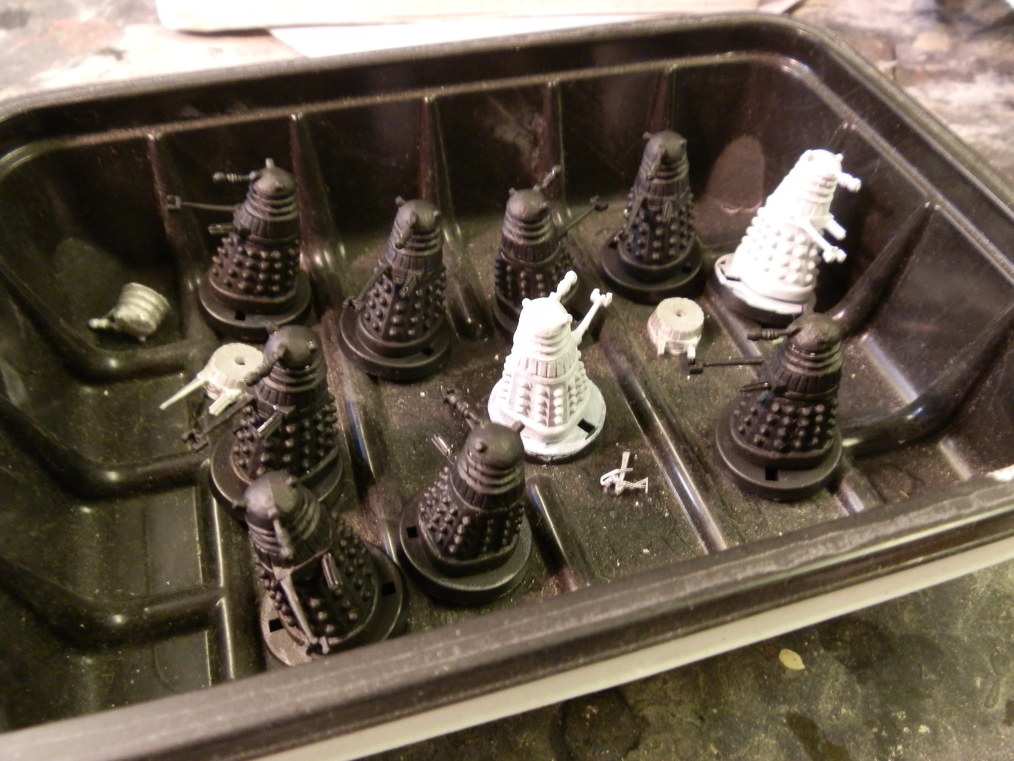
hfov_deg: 63.4
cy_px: 380
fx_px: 820
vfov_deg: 49.7
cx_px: 507
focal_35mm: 28
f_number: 3.1
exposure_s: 1/8
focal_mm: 5
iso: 250
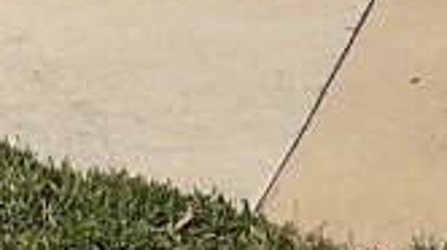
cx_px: -151
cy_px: -640
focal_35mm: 195
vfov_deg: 5.6
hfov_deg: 10.8
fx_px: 2309
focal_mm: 3
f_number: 1.8
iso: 16
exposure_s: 1/5263
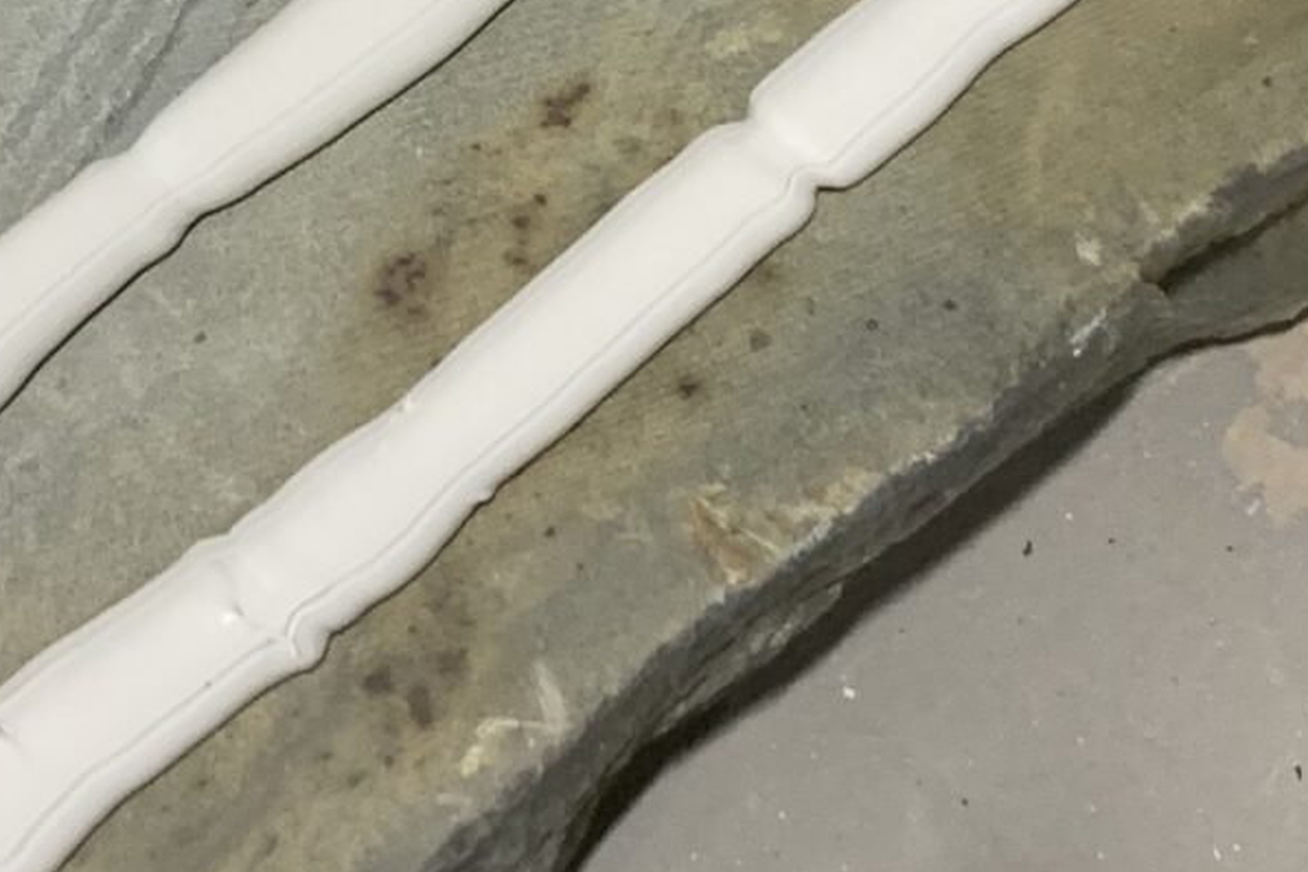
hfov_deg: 17.5
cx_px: 285
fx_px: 4214
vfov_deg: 11.5
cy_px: -296
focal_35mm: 116
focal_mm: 4.25
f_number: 1.8
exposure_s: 1/60
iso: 200
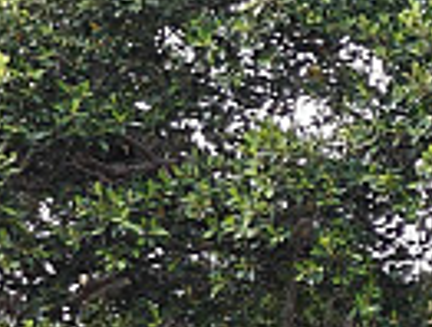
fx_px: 5344
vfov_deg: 3.5
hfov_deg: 4.5
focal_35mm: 427
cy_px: 193
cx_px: 1167
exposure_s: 1/154
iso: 64
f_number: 2.6
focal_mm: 13.3
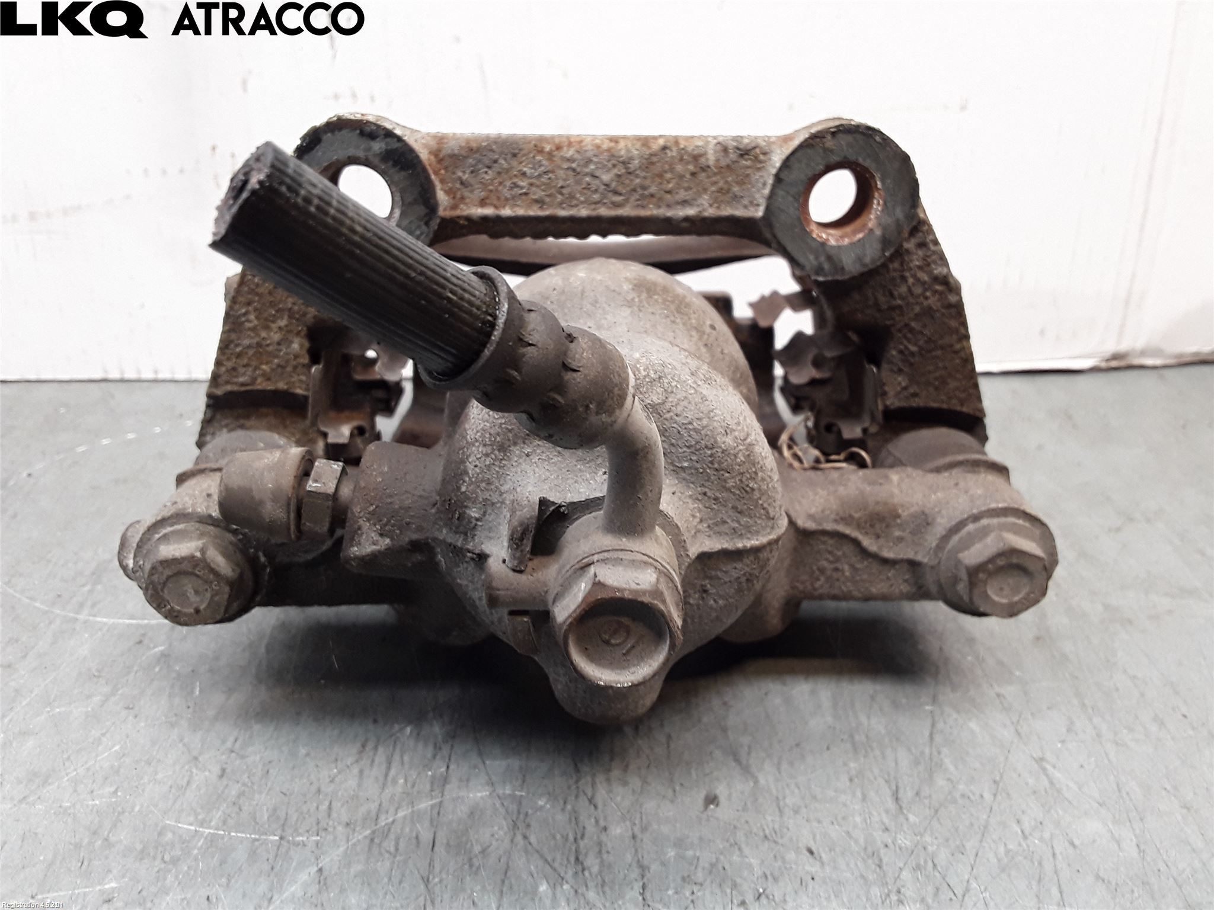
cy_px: 455
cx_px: 607
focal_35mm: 28
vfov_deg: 49.7
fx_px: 982
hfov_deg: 63.4
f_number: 1.9
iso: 64
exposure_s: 1/50
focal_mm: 2.91
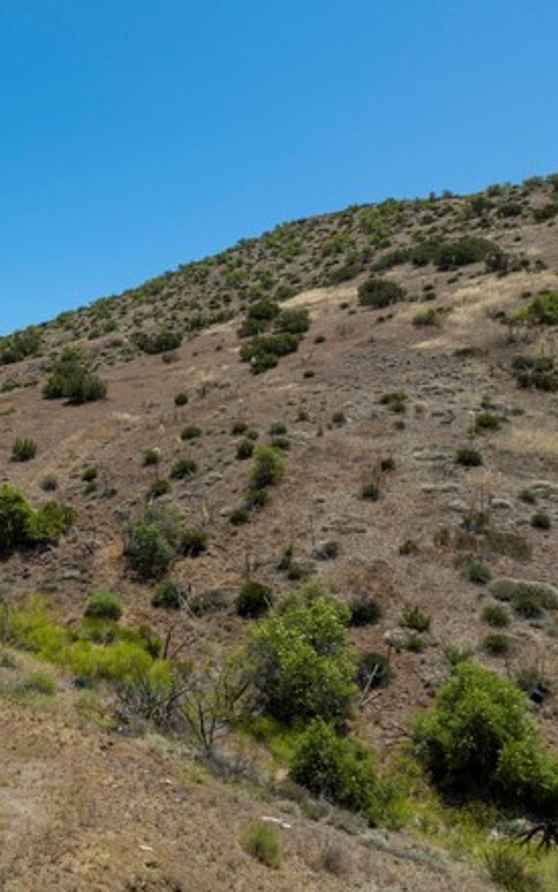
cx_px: -63
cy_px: 437
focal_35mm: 37
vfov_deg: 52.7
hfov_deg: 30.6
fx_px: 900
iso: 100
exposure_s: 1/1250
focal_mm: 12.29
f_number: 2.8
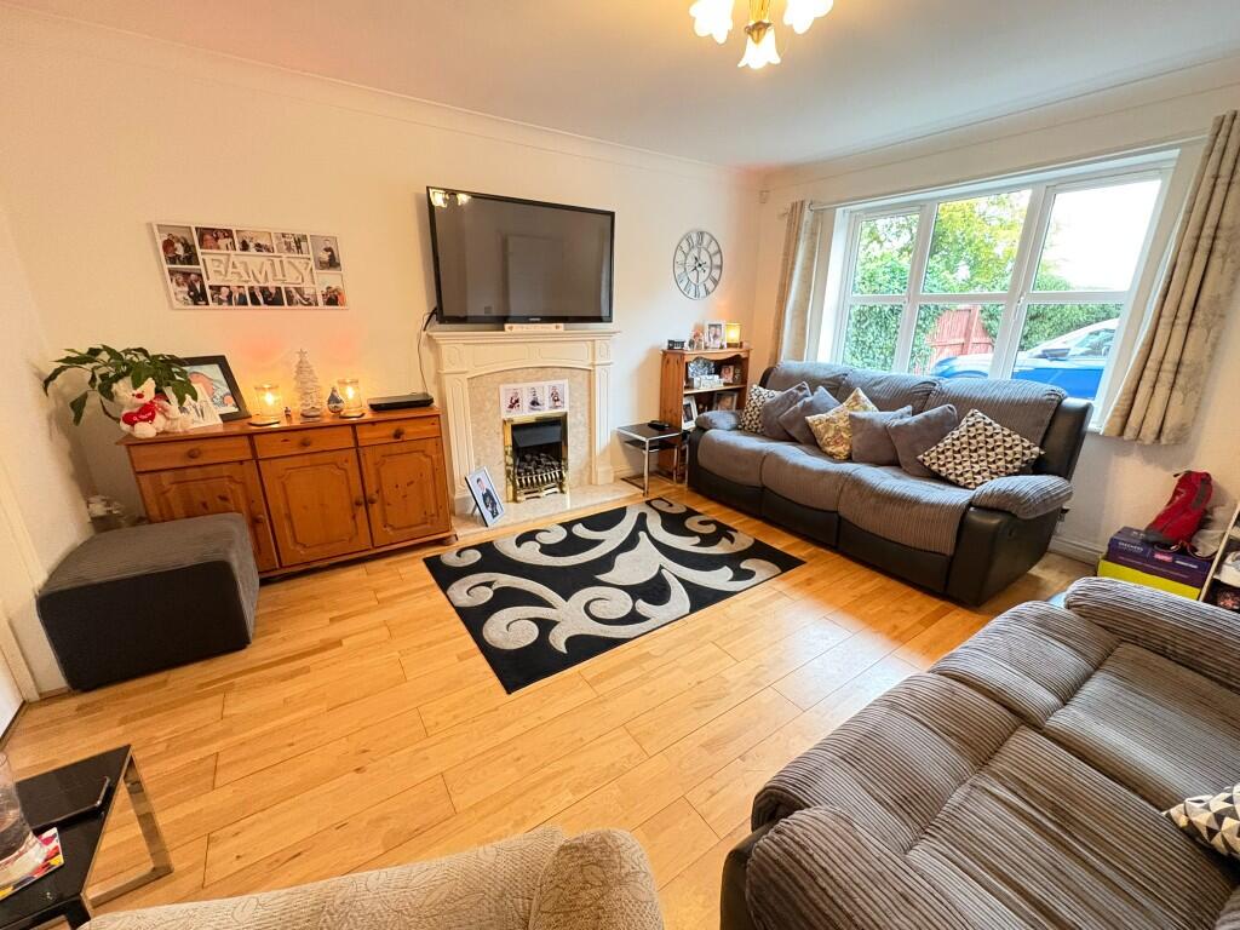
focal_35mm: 14
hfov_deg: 102.1
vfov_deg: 85.7
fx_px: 502
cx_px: 620
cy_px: 465
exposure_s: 1/50
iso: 800
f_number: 2.2
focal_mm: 2.22
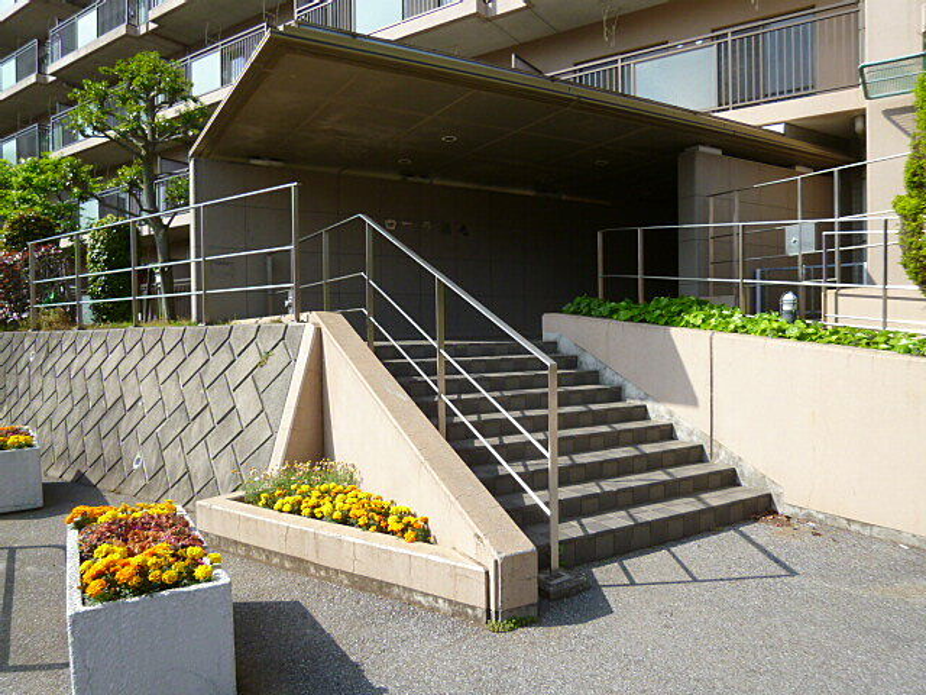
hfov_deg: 71.6
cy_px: 348
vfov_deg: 56.8
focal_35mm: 24
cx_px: 463
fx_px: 642
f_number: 2.5
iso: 100
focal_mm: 4.3
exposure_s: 1/800
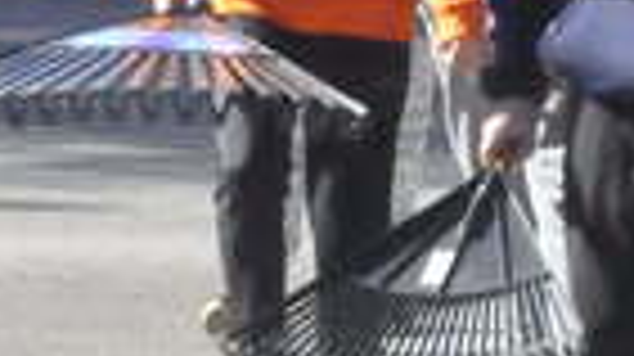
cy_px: -410
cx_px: 459
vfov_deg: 1.3
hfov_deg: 2.4
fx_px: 15317
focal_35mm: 912
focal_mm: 80
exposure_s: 1/1250
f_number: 18
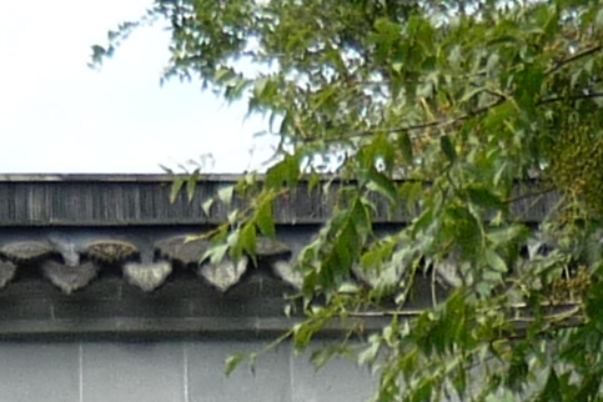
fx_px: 3886
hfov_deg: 8.9
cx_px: 120
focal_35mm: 232
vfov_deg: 5.6
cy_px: 1146
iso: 100
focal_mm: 5.5
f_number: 2.8
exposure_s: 1/640
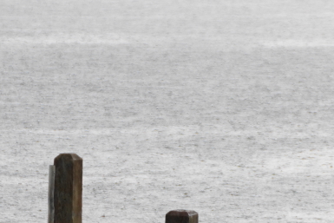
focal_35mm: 506
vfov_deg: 2.7
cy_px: 269
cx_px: 242
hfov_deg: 4.1
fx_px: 4696
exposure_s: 1/200
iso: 800
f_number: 5.6
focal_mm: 130
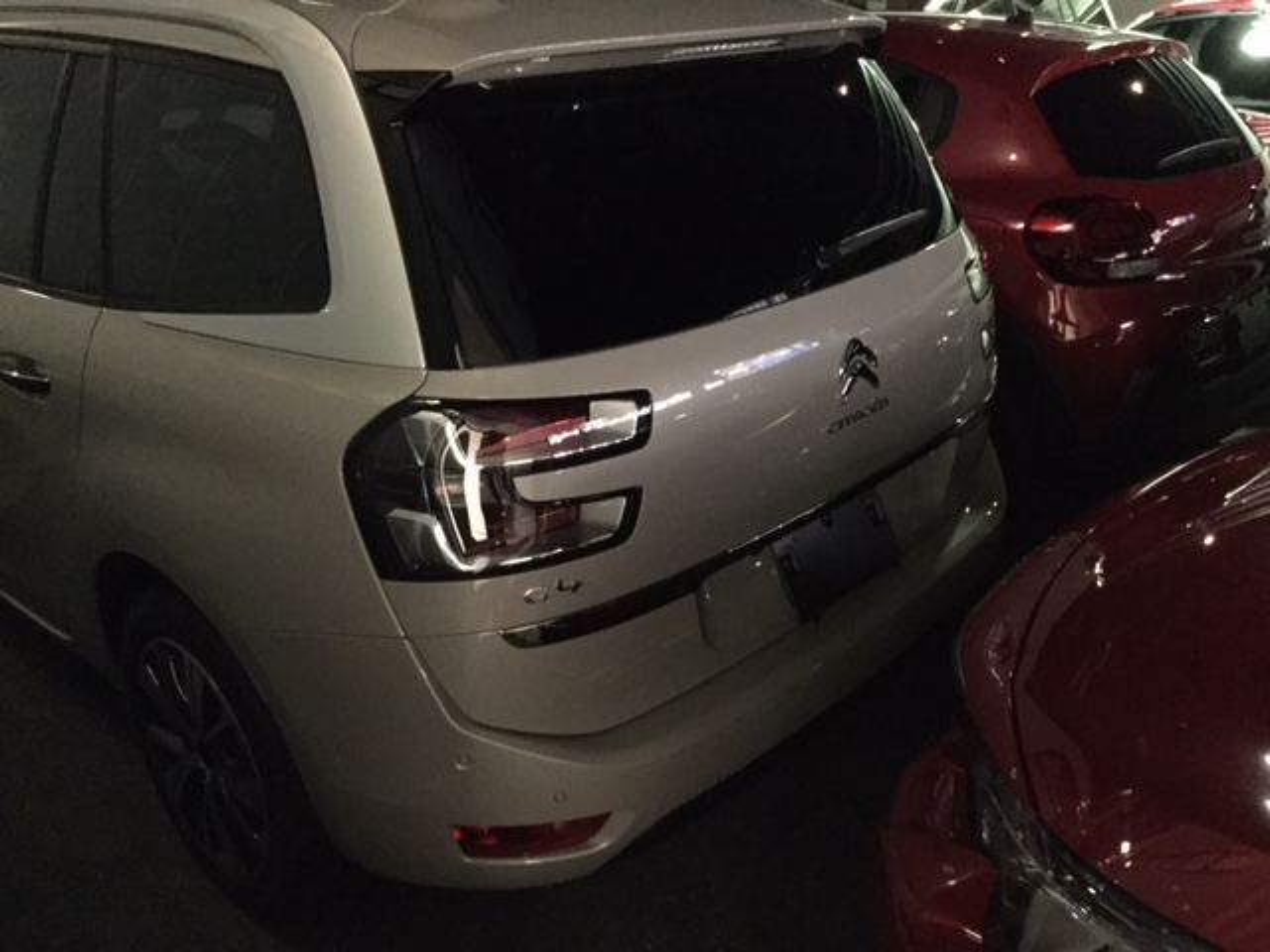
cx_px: 635
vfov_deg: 45.4
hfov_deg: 58.4
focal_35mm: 31
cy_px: 476
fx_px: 1137
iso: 800
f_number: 2.4
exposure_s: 1/15
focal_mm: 3.3
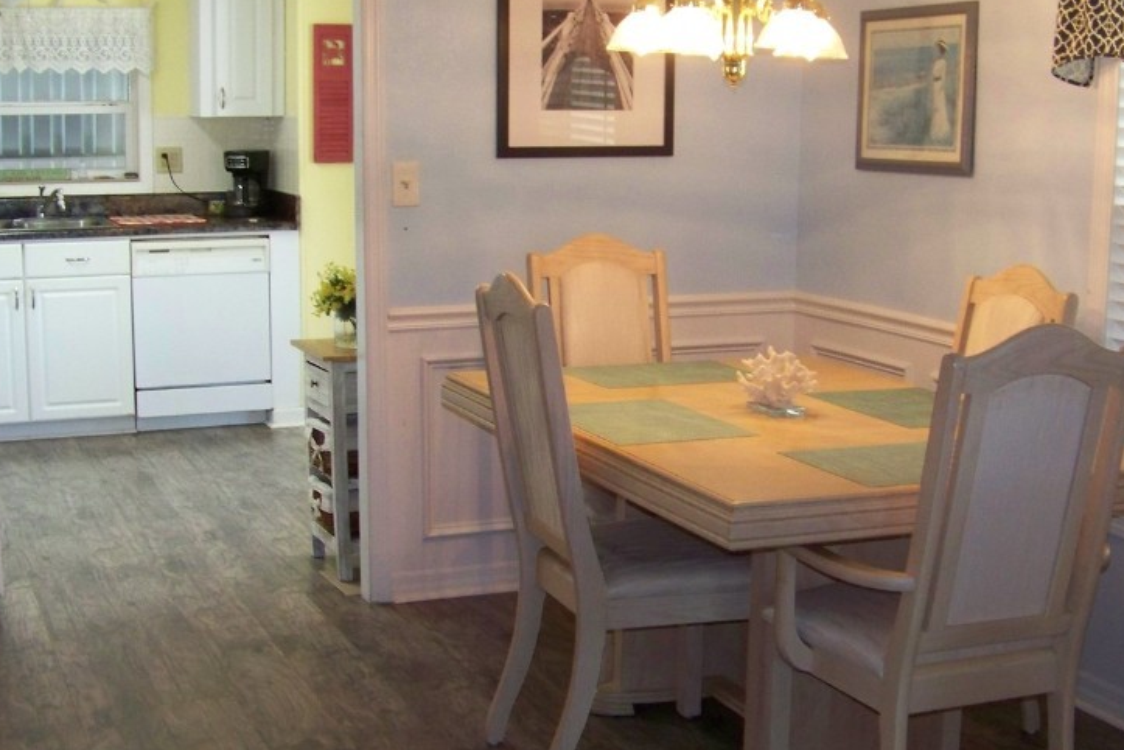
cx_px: 572
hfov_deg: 37.5
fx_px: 1655
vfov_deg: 25.5
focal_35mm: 53
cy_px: 406
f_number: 2.8
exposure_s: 1/30
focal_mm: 5.85
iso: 200
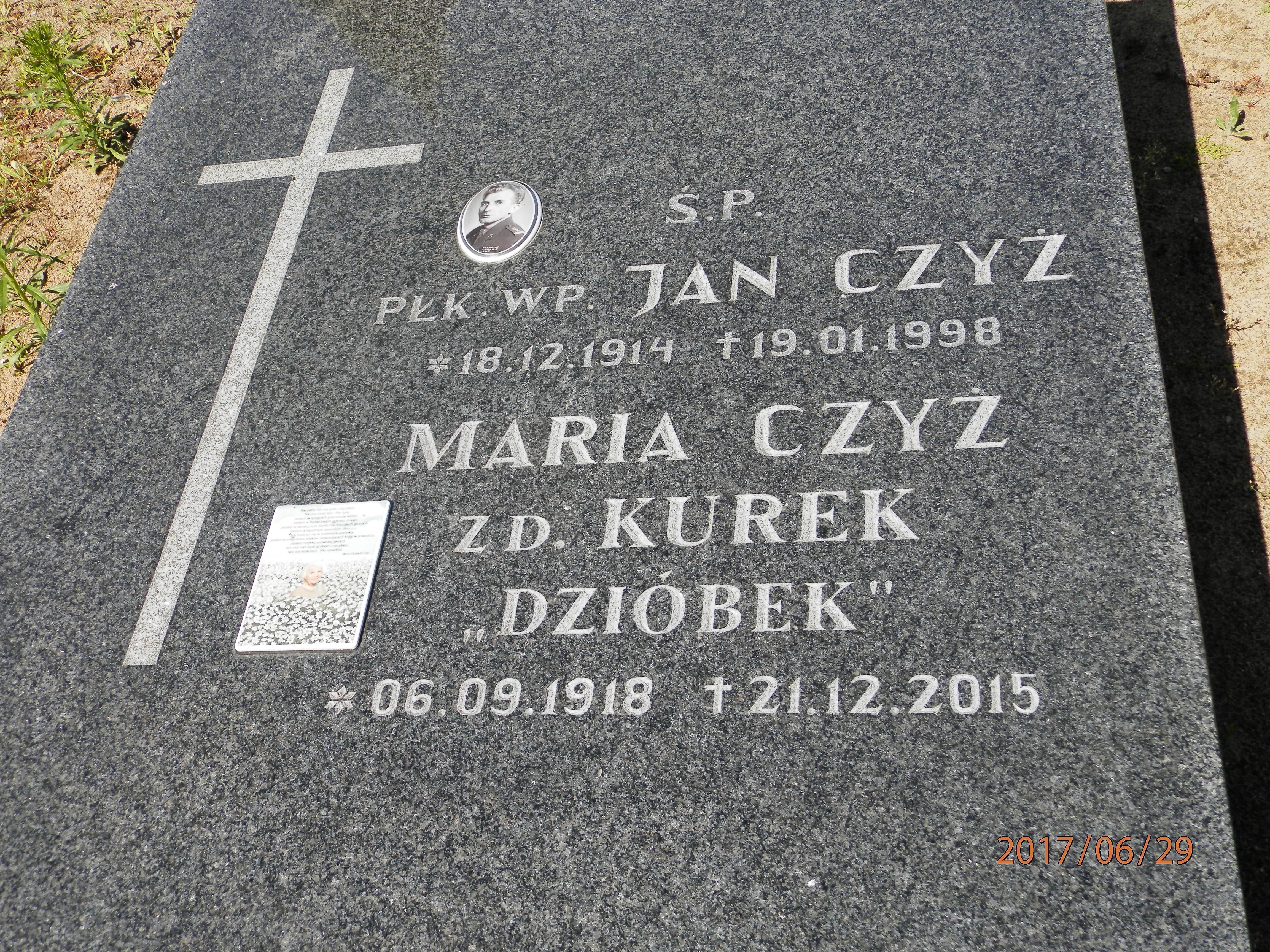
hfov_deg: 46.8
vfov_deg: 36.0
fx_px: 1468
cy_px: 476
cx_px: 635
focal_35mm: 40
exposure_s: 1/125
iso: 80
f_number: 9.8
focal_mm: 7.2
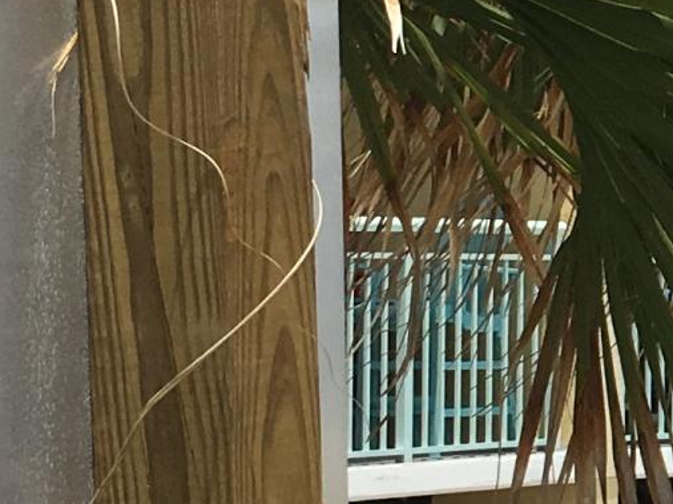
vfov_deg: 8.6
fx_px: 3342
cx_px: 1568
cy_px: 15
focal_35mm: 172
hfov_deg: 10.1
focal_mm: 4.15
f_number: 2.2
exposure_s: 1/2198
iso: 25
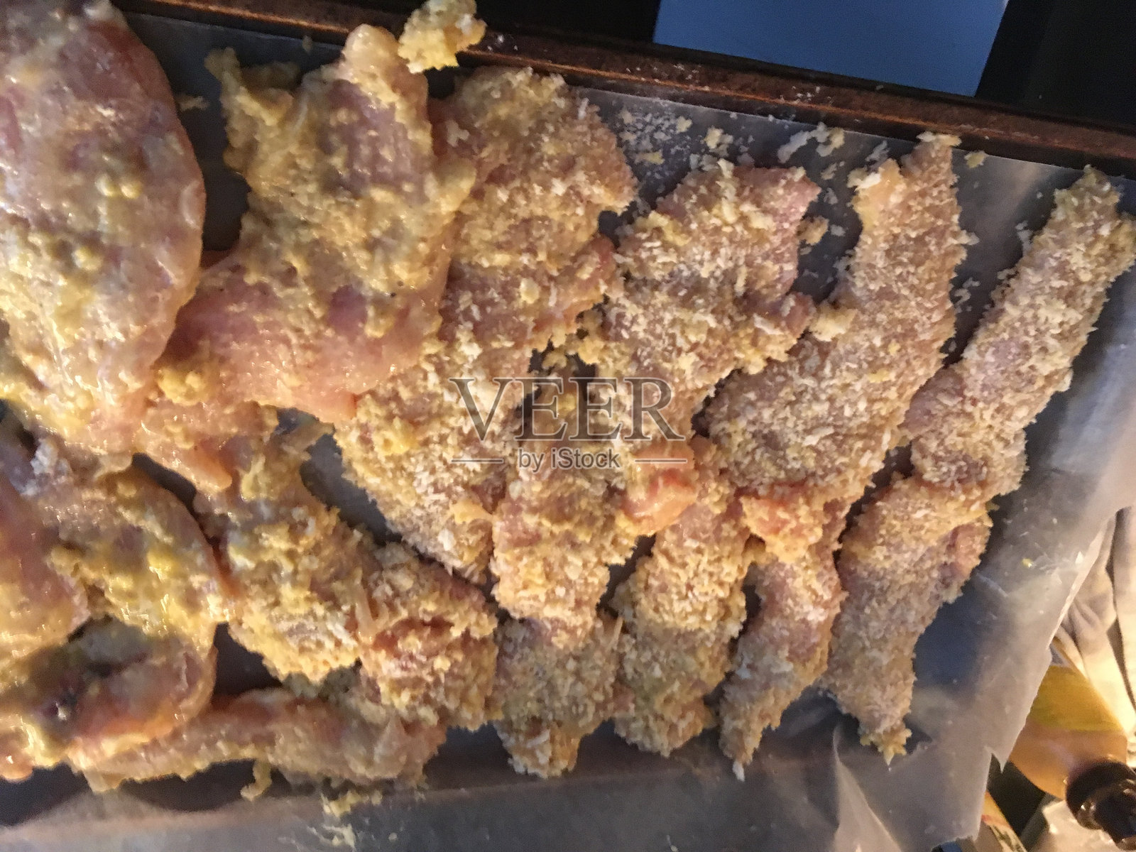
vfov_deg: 48.2
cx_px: 568
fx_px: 952
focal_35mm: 29
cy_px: 426
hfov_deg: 61.7
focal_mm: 4.15
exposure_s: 1/15
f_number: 2.2
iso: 320
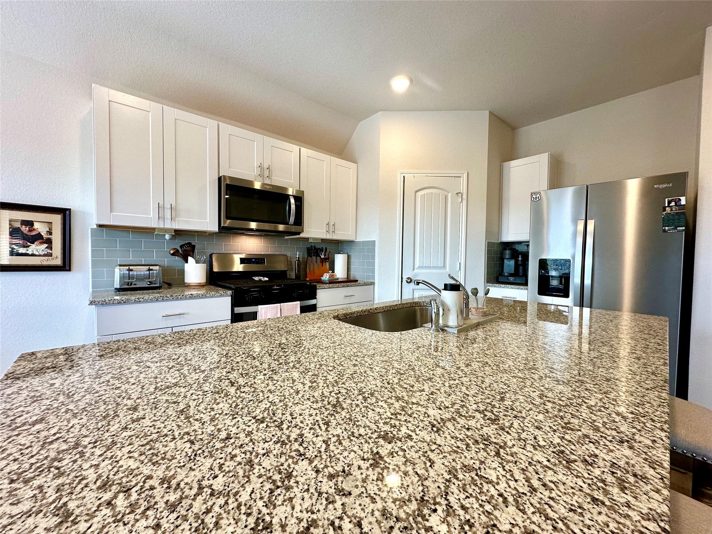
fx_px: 288
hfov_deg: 102.1
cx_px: 356
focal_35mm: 14
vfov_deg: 85.7
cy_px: 267
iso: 125
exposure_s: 1/120
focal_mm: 2.22
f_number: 2.2
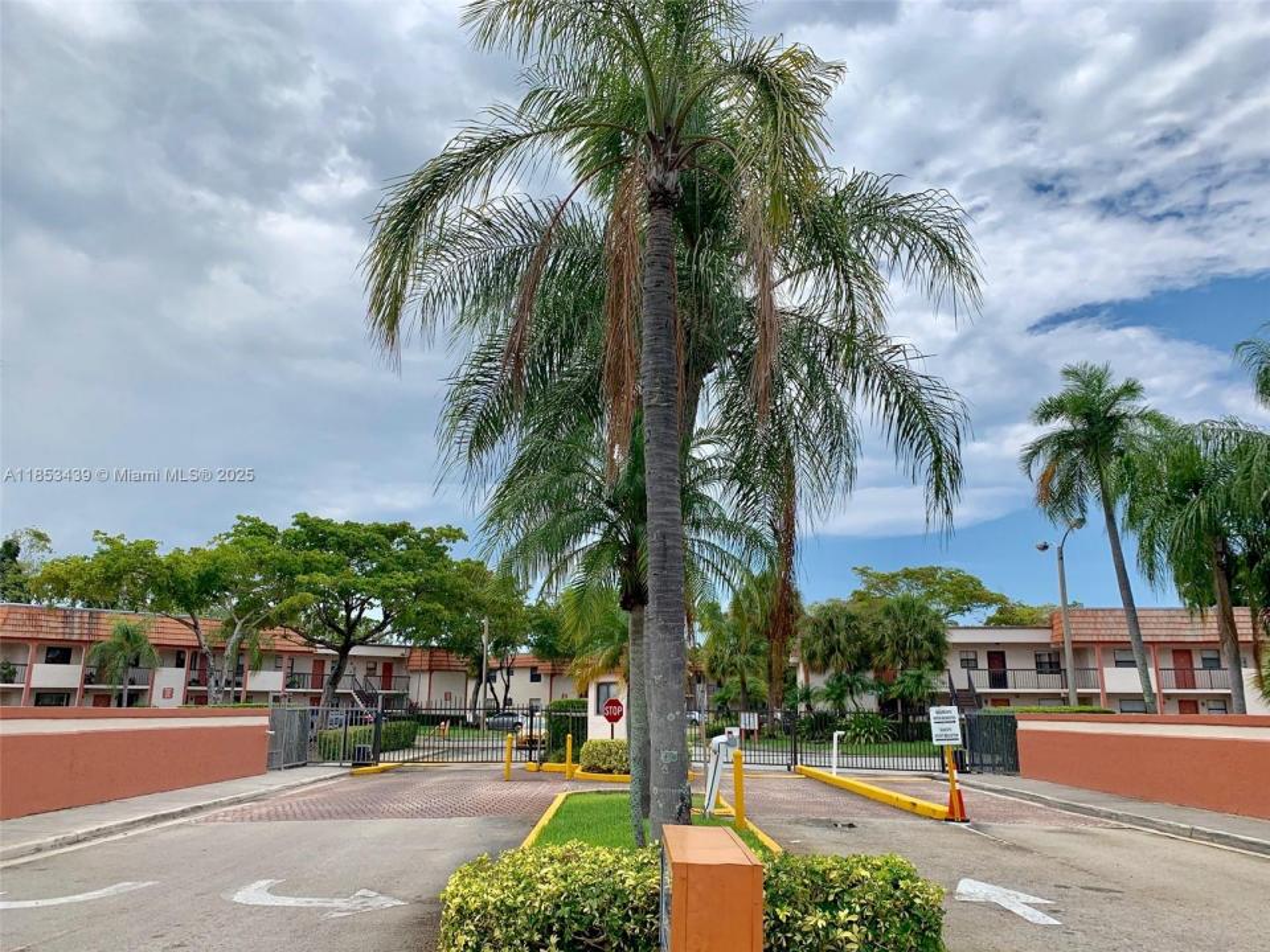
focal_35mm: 26
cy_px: 476
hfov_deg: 67.3
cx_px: 635
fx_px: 954
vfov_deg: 53.1
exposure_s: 1/3401
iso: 25
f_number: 1.8
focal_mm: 4.25
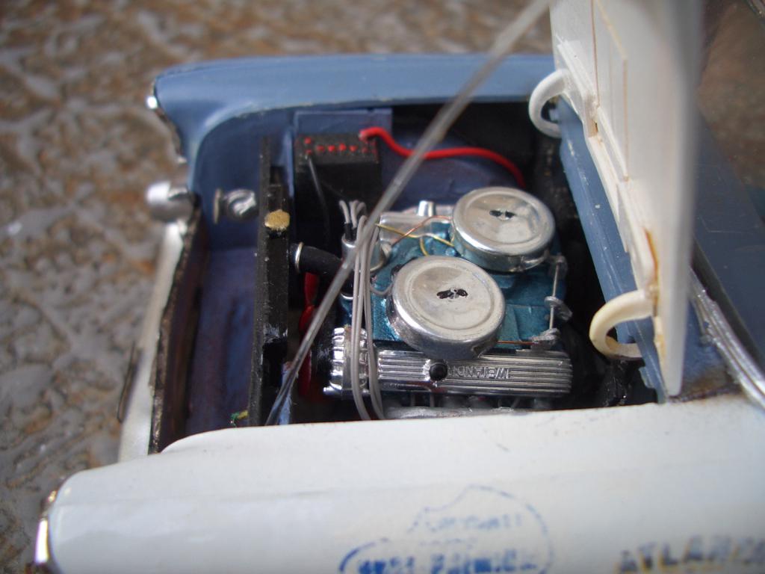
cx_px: 382
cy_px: 287
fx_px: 773
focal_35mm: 35
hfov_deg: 52.6
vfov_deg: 40.7
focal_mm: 5.8
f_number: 2.6
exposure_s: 1/80
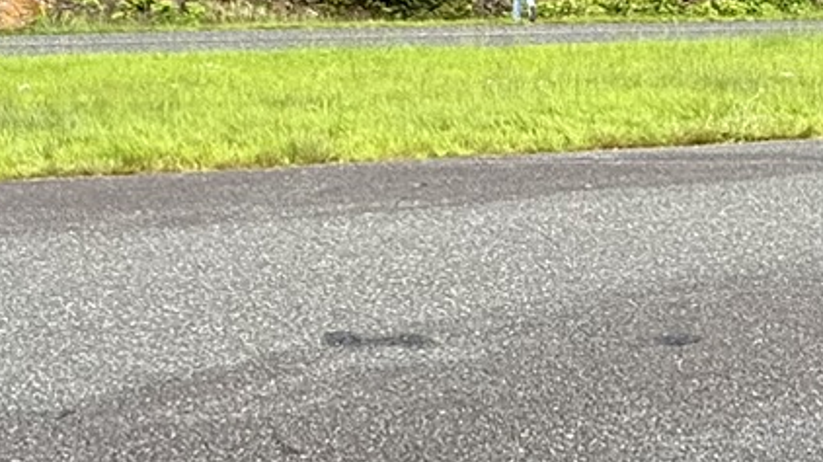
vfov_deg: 16.1
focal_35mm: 74
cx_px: 536
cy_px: 47
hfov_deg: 28.4
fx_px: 1614
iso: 64
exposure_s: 1/99
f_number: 2.2
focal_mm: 2.22
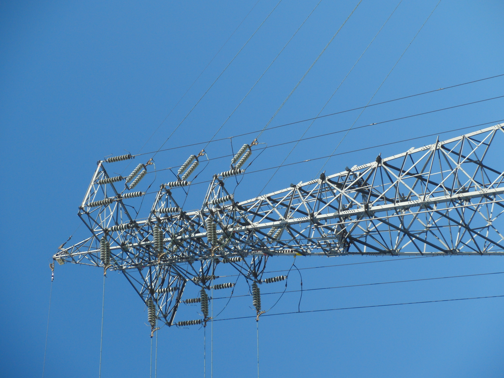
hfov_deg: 17.3
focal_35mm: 114
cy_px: 189
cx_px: 252
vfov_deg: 13.0
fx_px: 1660
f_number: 4.2
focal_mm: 19.8
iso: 100
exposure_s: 1/640
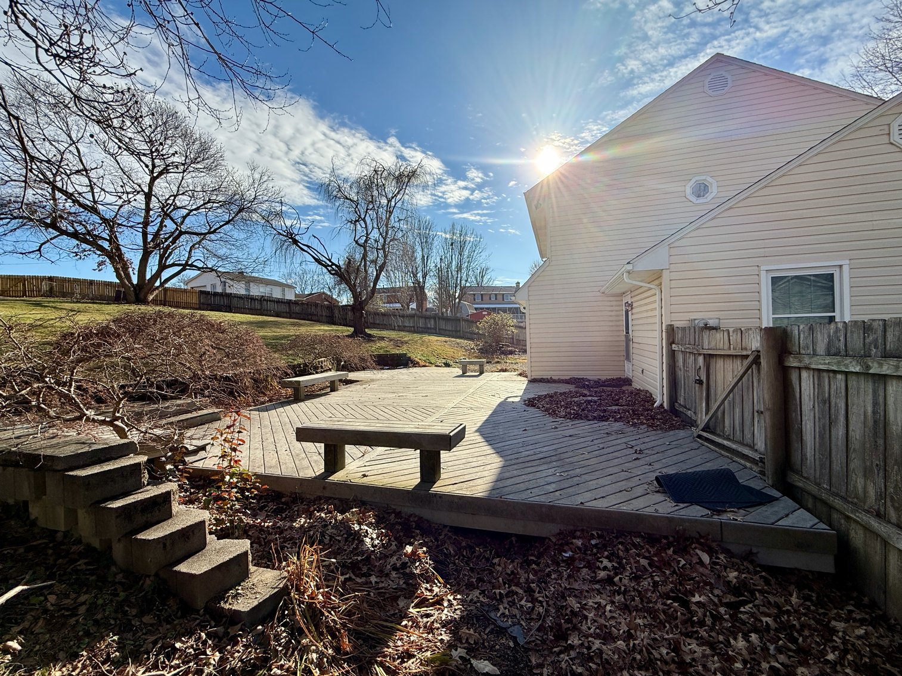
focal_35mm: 14
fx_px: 365
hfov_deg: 102.1
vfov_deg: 85.7
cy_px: 338
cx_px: 451
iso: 50
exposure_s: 1/1961
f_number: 2.2
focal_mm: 2.22
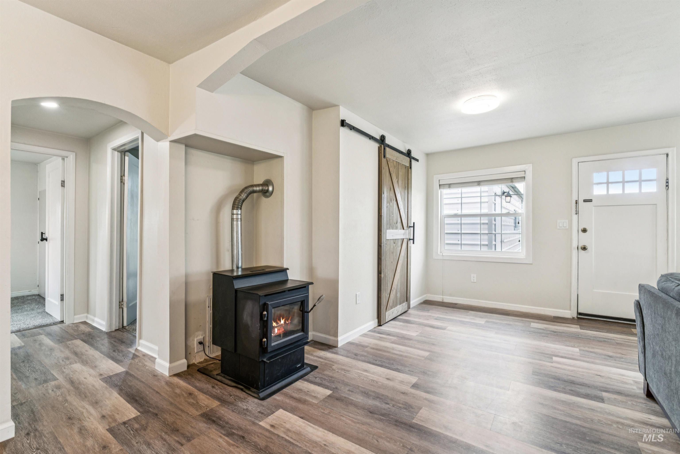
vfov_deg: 74.1
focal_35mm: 16
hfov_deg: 97.1
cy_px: 227
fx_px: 300
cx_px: 340
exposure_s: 1/8
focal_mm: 15.9
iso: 400
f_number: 13
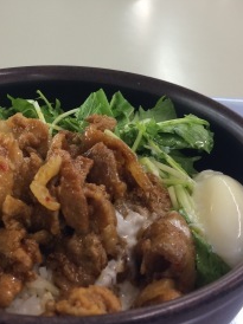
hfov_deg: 27.2
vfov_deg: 35.5
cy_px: 85
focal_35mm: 53
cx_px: 69
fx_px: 497
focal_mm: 4.15
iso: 64
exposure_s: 1/30
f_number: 2.2
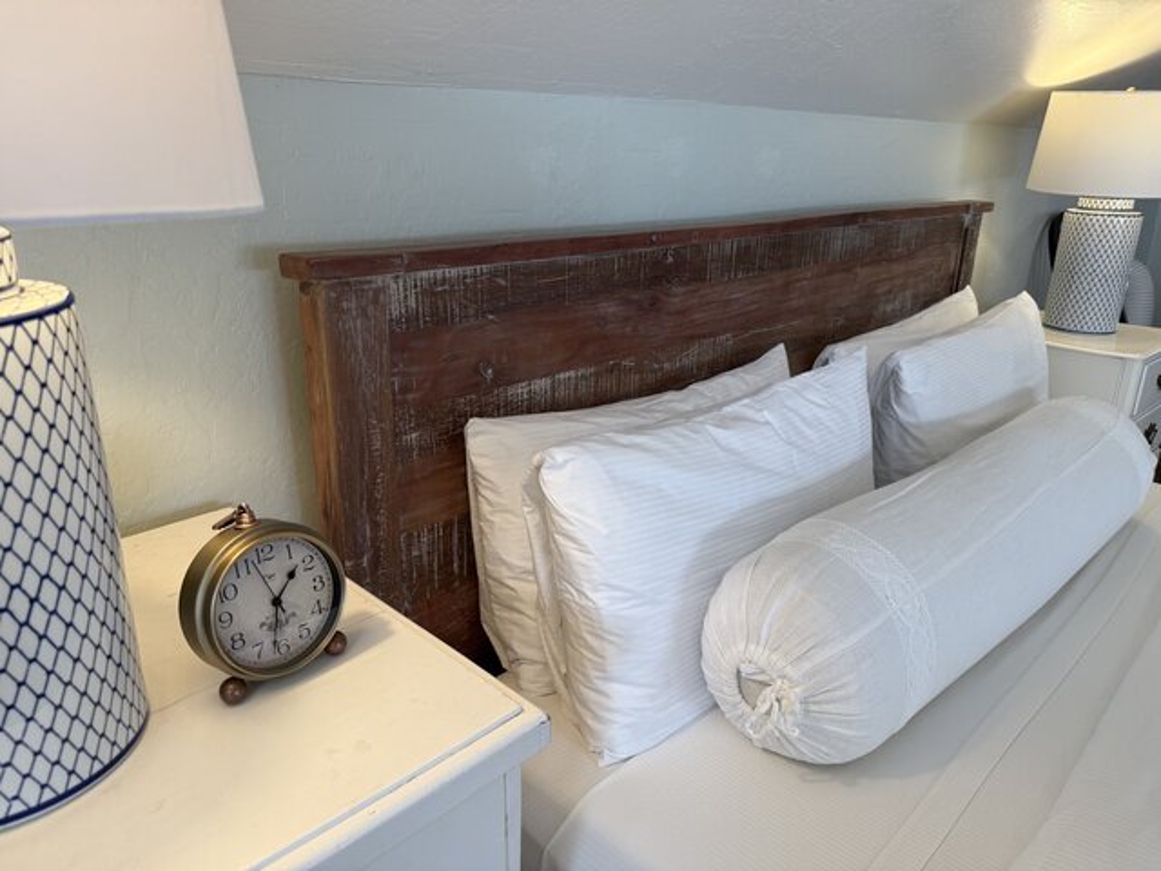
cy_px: 436
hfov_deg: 71.6
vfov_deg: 56.8
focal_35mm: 24
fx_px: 805
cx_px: 580
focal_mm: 6.76
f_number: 1.78
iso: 125
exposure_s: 1/120
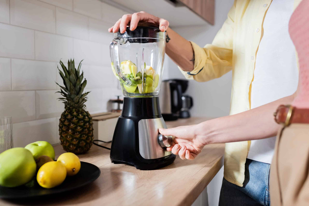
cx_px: 154
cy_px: 103
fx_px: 301
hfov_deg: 54.4
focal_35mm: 35
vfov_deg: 37.9
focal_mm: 35
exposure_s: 1/250
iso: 100
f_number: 2.8
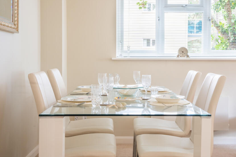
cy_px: 66
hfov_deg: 45.3
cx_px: 134
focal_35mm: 43
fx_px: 282
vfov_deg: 31.2
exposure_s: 1/20
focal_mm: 35
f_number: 11
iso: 400
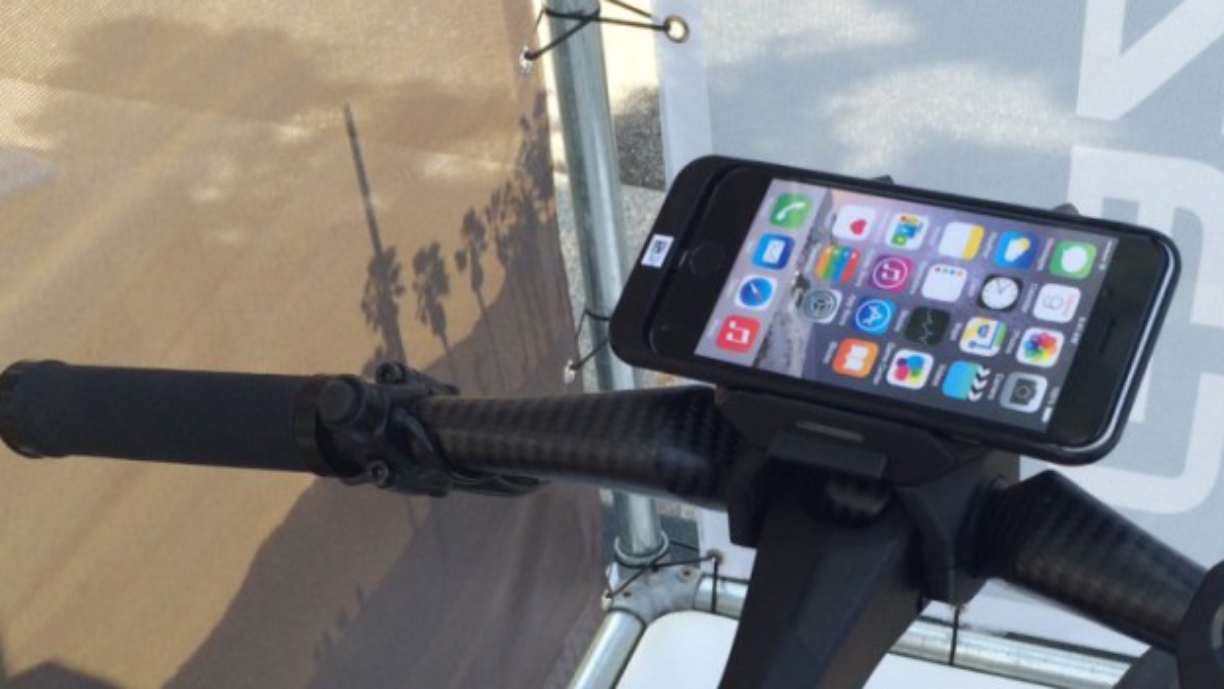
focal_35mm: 52
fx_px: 1688
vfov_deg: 22.5
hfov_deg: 39.1
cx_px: 870
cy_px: 626
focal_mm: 4.15
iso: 32
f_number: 2.2
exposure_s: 1/494
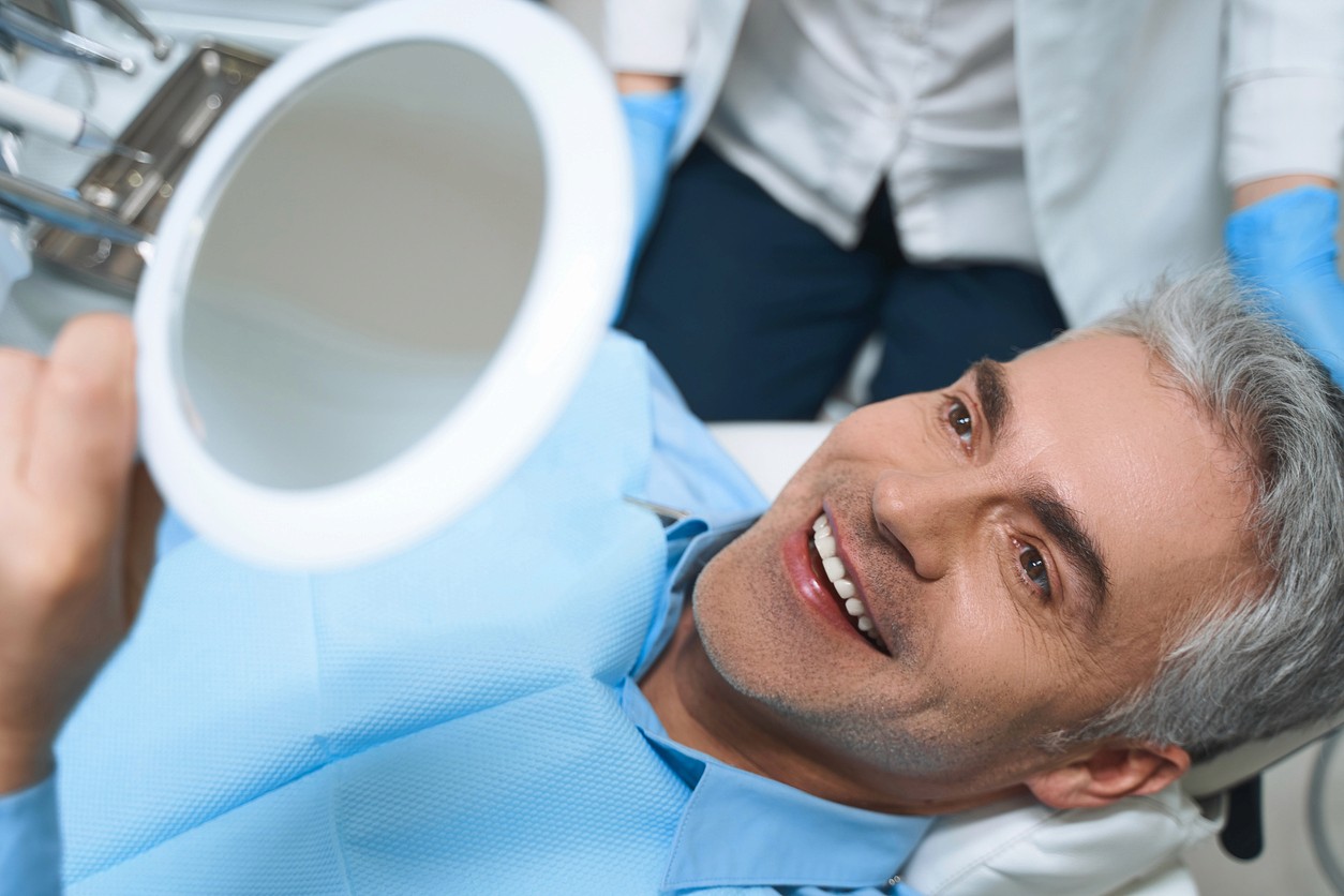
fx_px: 1755
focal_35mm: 47
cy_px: 448
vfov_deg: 28.6
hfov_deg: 41.9
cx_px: 672
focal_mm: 47
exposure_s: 1/125
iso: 200
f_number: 2.8
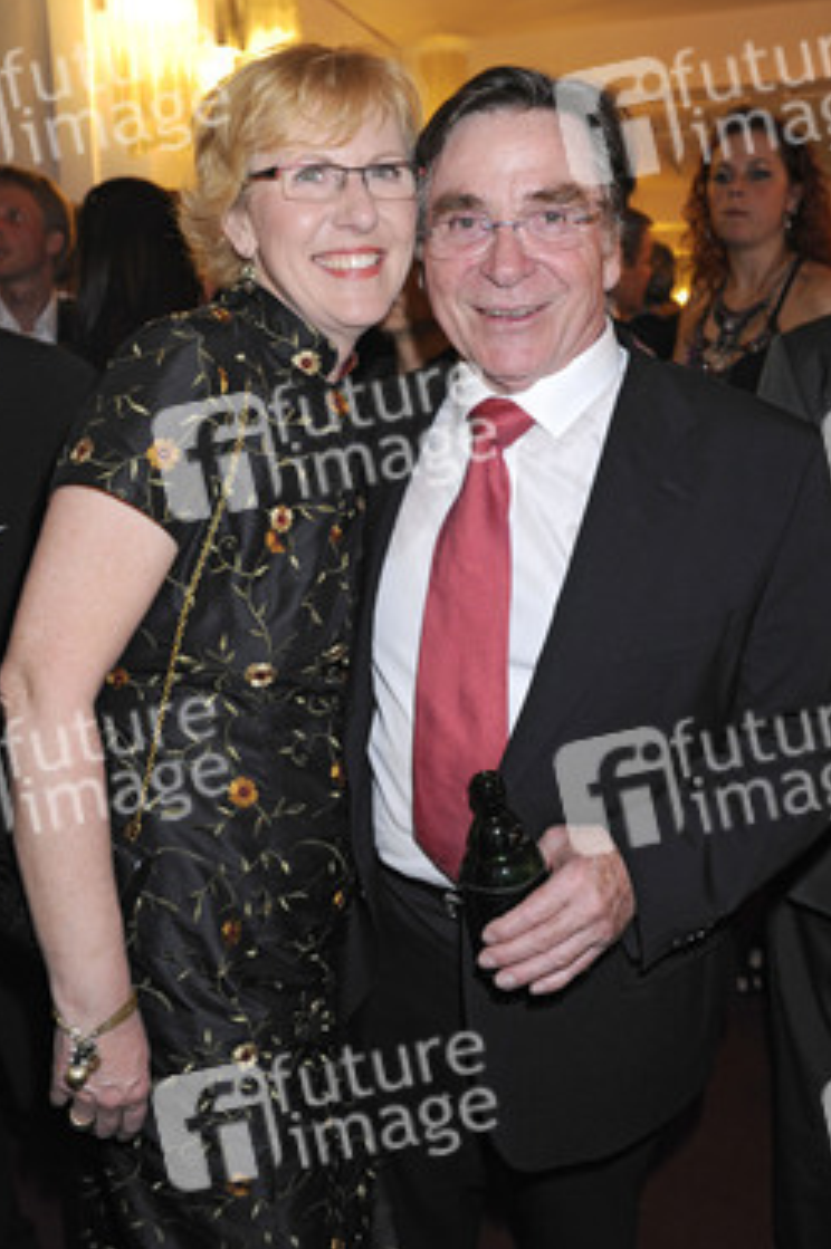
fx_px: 1041
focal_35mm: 30
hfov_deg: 43.5
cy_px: 609
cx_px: 422
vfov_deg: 62.0
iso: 1600
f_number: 5
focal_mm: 28
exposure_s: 1/50
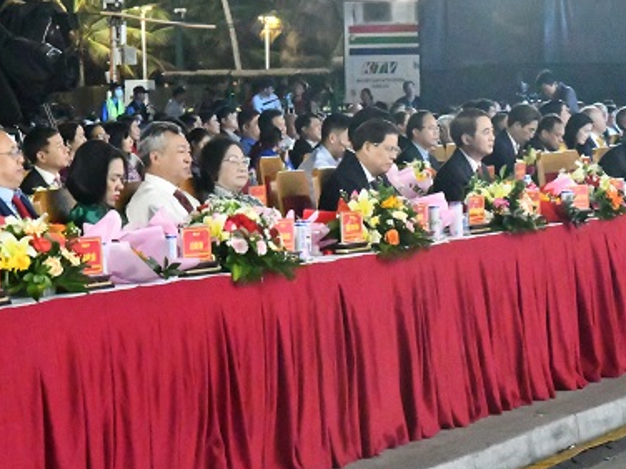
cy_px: 195
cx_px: 443
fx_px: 3526
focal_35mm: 195
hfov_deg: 10.1
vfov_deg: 7.6
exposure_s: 1/125
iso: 45600
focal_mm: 85
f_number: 13
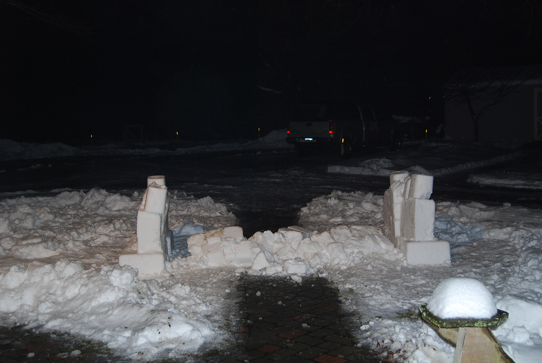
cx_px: 271
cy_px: 182
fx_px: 678
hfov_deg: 43.6
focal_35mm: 45
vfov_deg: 29.9
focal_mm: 30
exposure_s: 1/60
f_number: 4.2
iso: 450
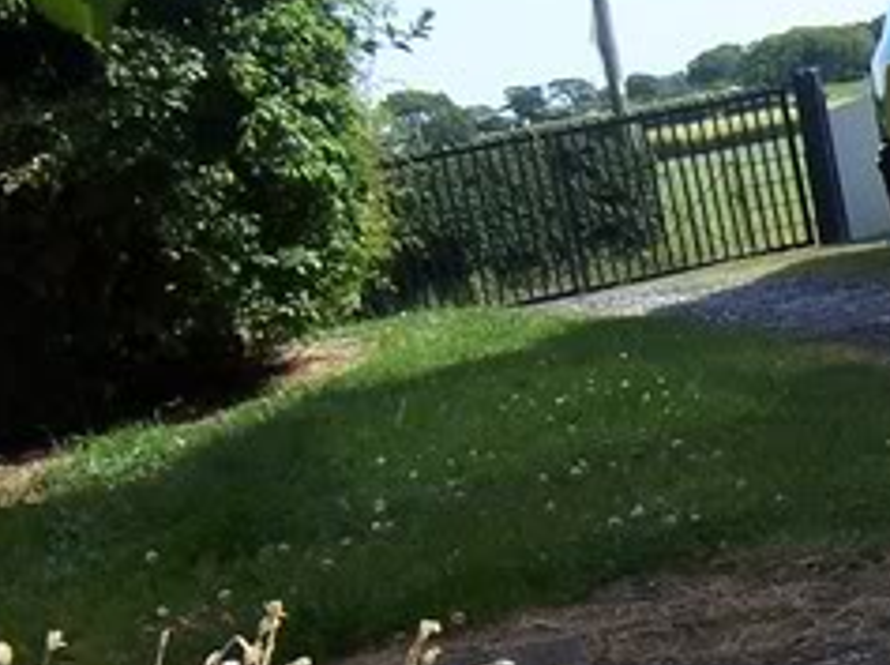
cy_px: 530
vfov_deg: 12.8
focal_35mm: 115
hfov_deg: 15.7
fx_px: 2952
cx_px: 1367
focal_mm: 5.6
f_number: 5.6
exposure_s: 1/180
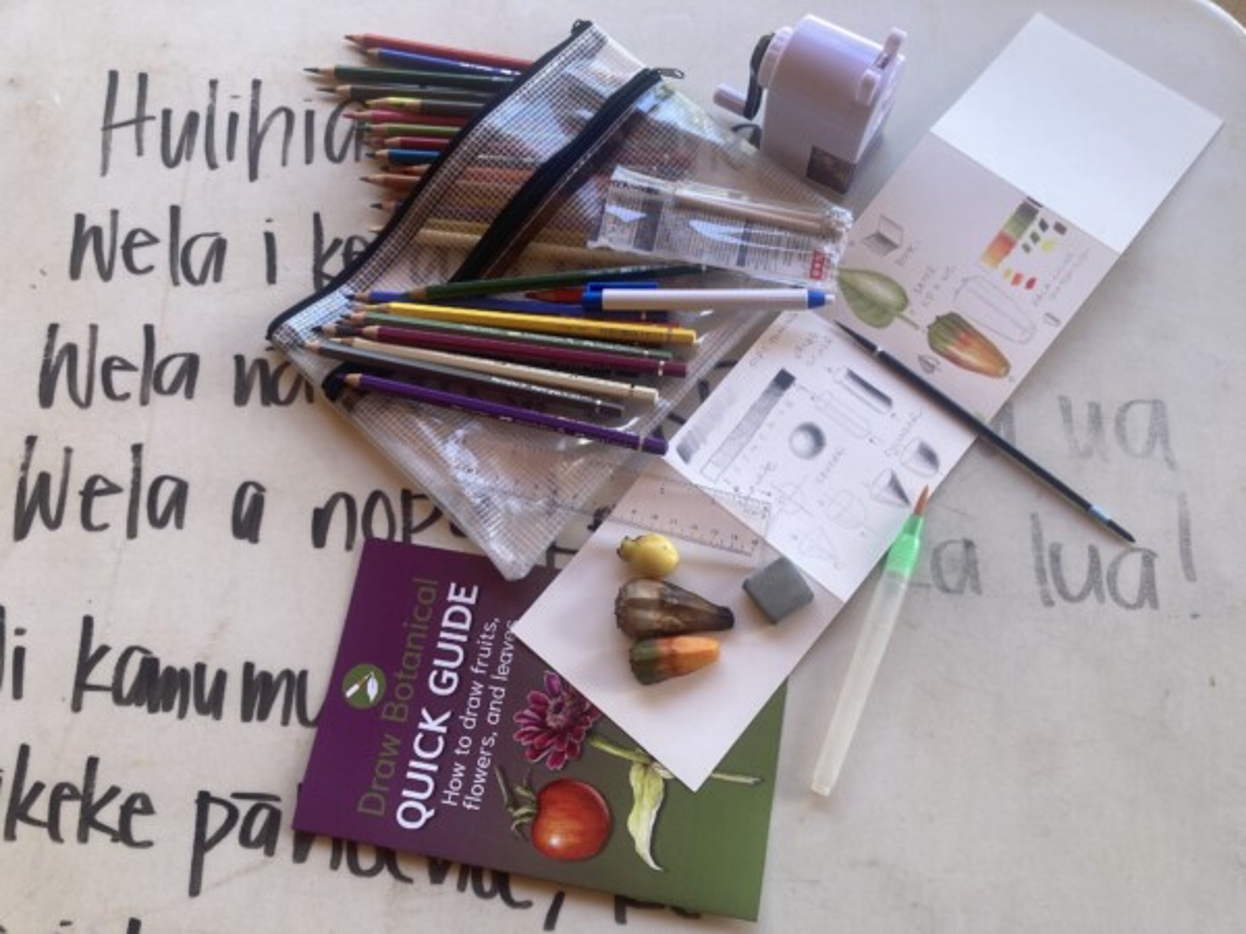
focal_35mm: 28
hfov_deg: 63.4
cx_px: 623
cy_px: 467
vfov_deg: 49.7
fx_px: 1008
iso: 20
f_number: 1.8
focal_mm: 3.99
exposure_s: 1/123
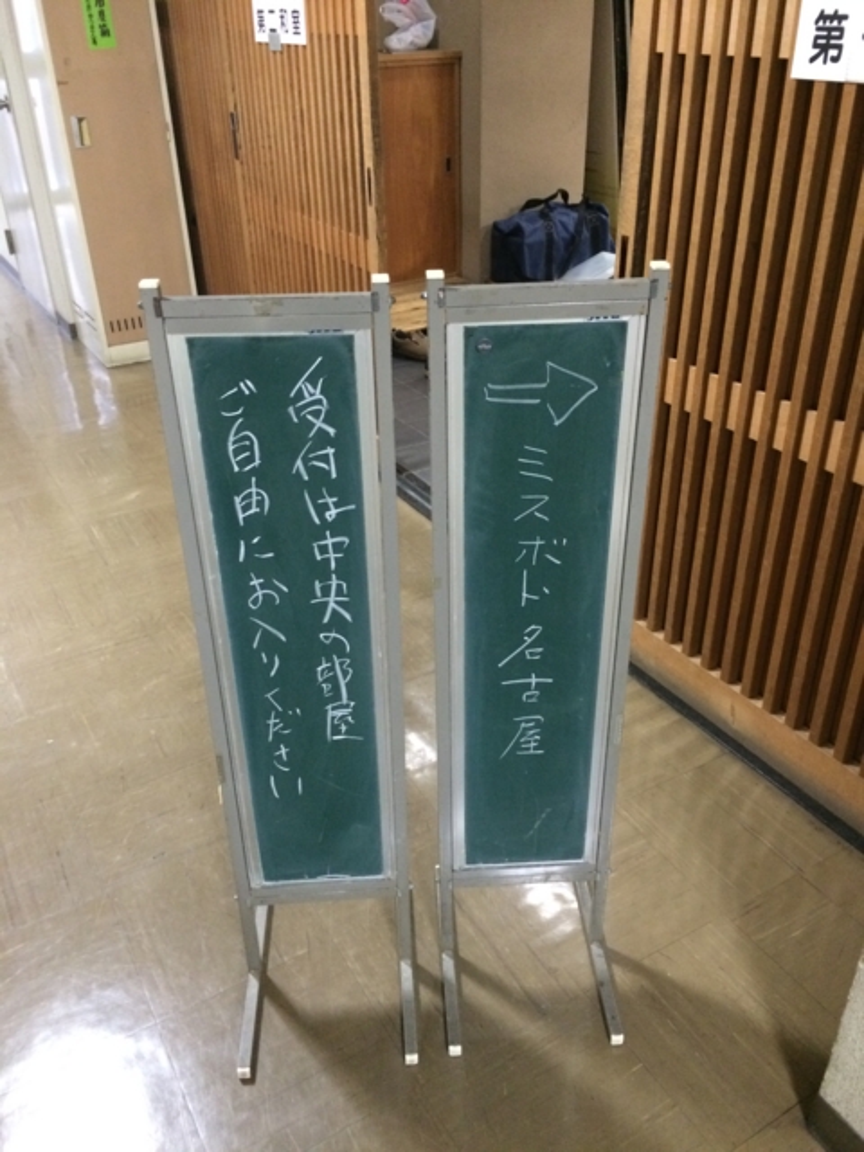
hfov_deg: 48.2
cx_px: 432
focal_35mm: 29
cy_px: 576
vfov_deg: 61.7
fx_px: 965
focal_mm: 4.15
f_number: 2.2
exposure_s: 1/15
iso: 400
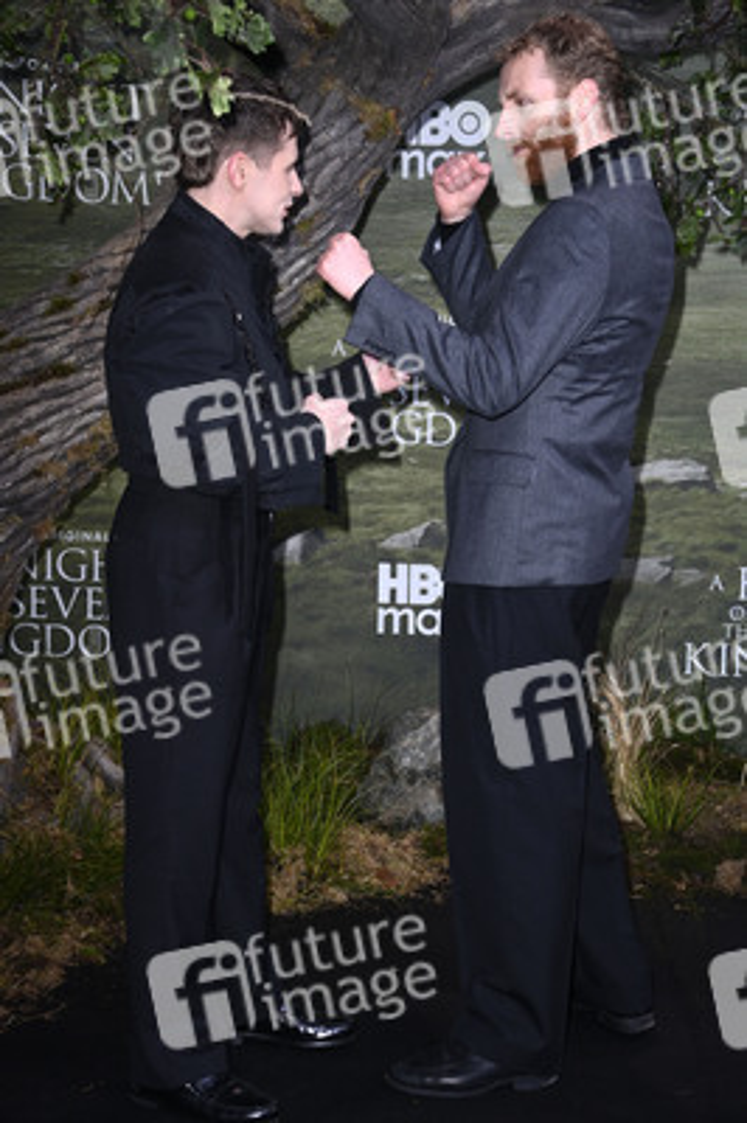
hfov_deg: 20.0
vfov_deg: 29.7
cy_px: 562
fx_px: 2120
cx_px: 374
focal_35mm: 68
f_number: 5.6
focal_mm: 68
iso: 640
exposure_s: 1/250
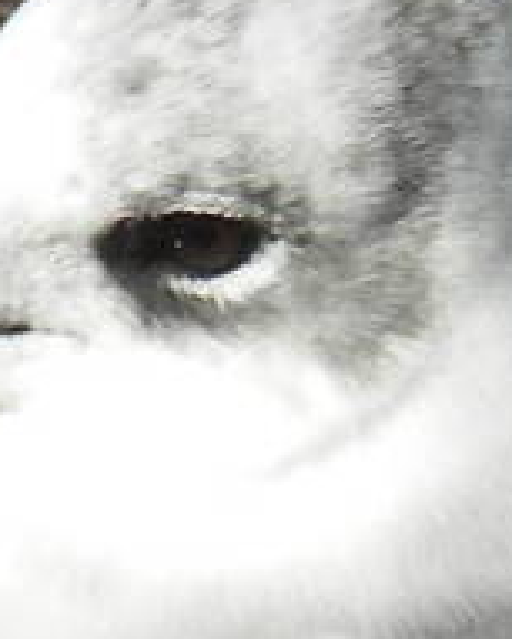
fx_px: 40294
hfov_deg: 0.7
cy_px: 515
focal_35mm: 2129
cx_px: 291
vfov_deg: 0.9
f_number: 5.3
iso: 64
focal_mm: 46.2
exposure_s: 1/522
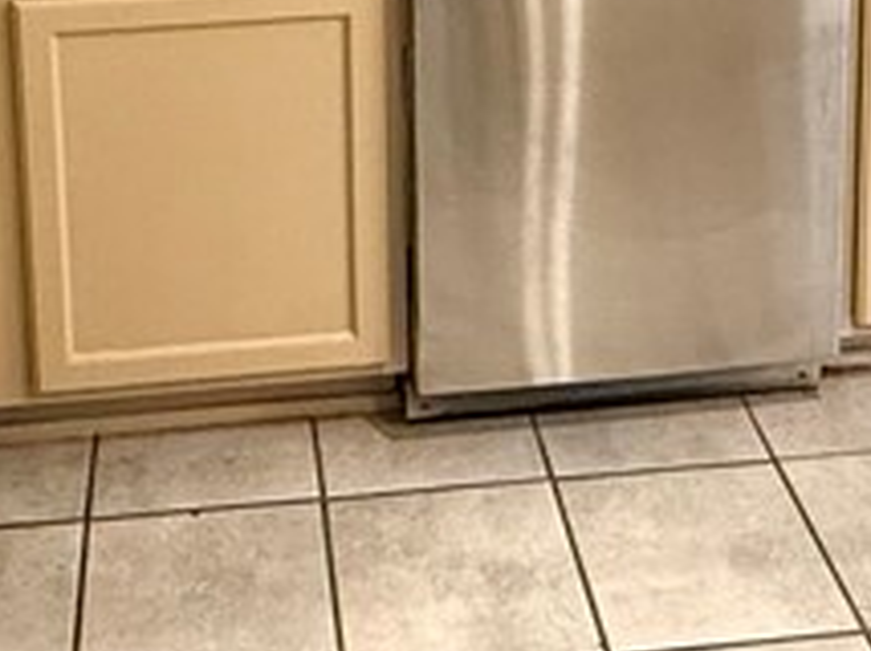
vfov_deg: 18.7
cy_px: -391
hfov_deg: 29.0
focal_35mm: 67
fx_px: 1684
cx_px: 370
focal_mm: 2.22
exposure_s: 1/60
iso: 400
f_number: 2.2
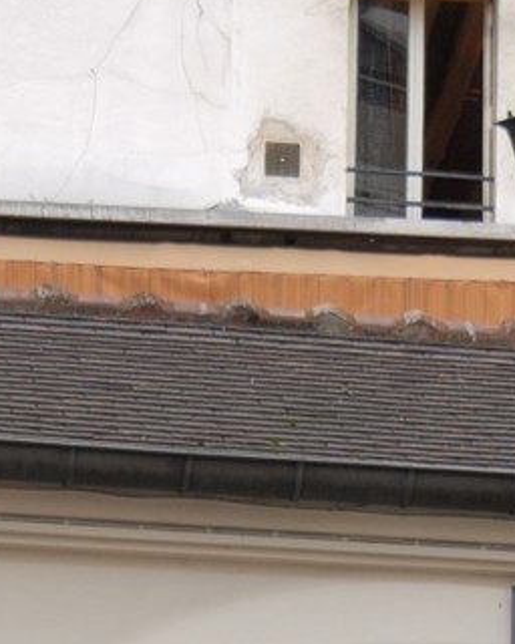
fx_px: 3220
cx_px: 404
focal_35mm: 169
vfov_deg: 10.6
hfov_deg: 9.1
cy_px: 1210
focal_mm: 24
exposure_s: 1/8
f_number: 4.5
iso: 100
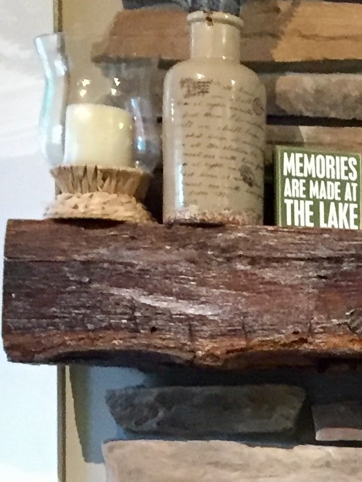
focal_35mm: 128
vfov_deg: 14.9
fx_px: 1785
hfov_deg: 10.5
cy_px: 589
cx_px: 755
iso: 250
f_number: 2.2
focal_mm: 4.15
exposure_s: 1/30
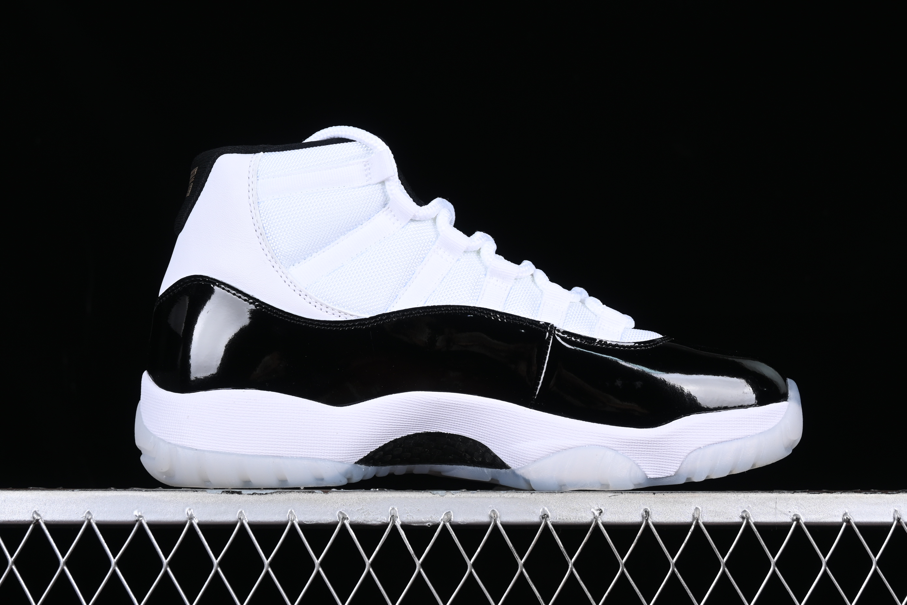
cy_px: 302
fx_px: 1814
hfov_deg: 28.1
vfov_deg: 18.9
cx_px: 454
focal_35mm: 72
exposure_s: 1/100
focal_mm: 48
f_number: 8
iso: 160
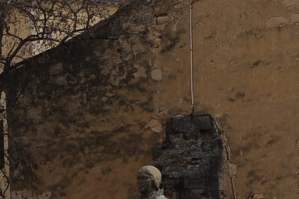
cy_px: 222
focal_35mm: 220
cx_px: -222
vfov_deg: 6.2
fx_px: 1826
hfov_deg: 9.0
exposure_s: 1/1000
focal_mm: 34
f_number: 7.1
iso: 200
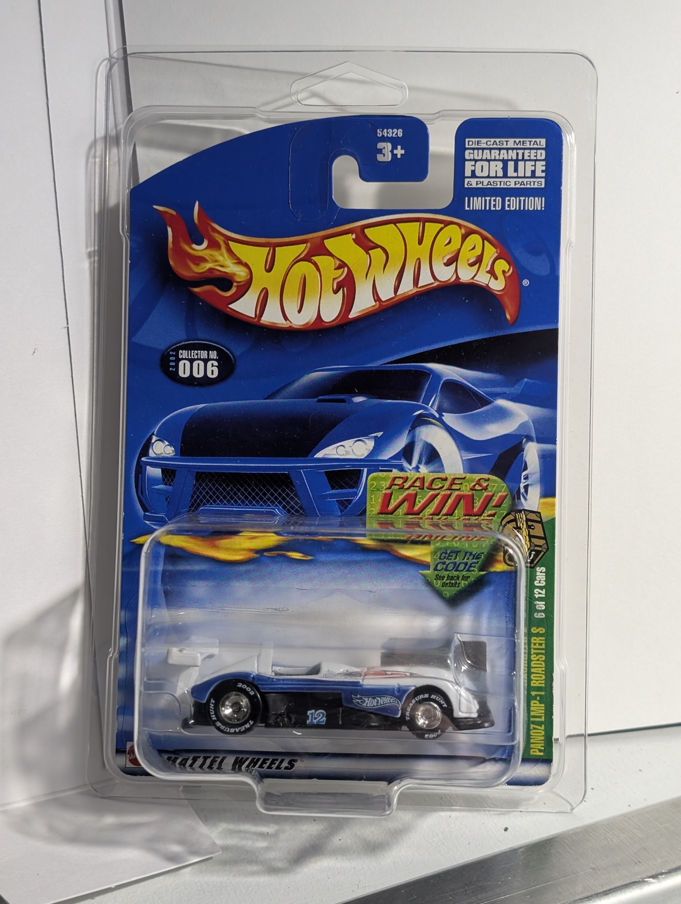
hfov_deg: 29.7
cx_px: 340
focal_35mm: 49
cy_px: 452
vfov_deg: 38.9
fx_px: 1282
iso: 109
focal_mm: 6.9
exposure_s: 1/36.9
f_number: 1.68
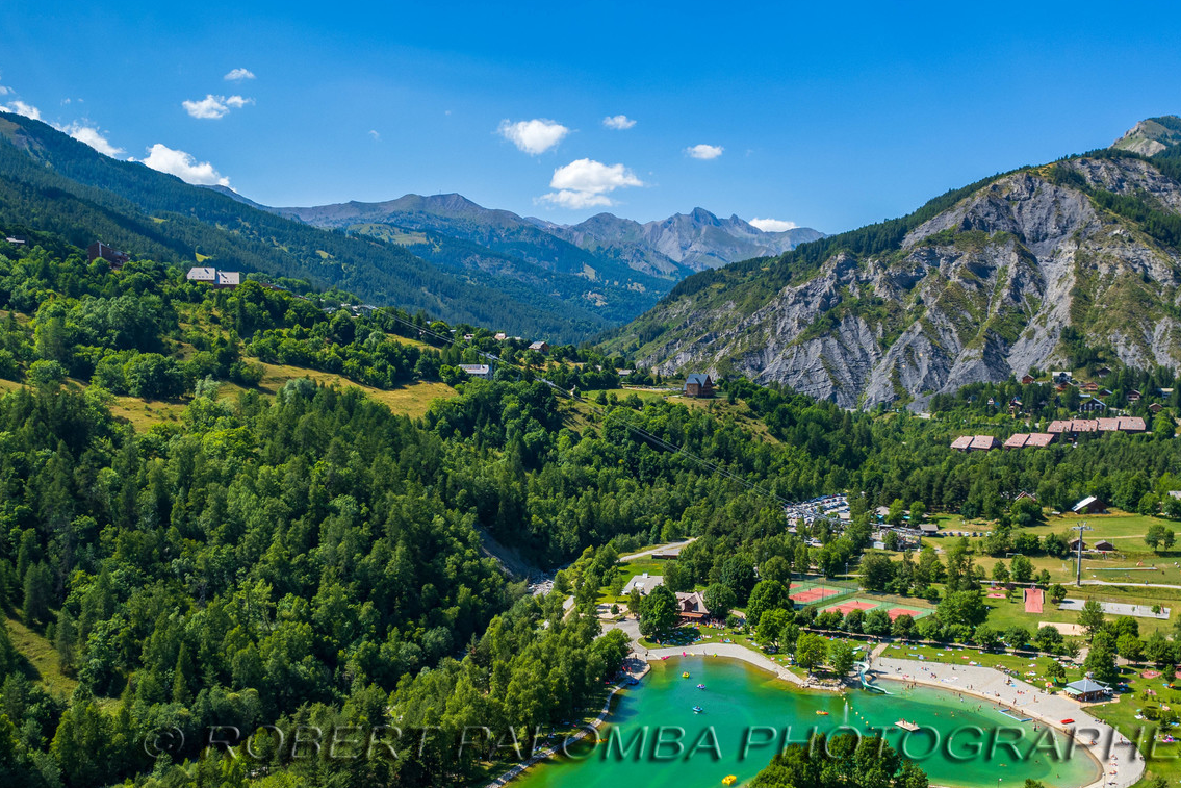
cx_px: 651
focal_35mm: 31
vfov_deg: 42.0
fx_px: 1017
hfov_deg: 60.1
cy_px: 498
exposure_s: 1/1250
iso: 100
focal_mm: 8.4
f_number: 2.8
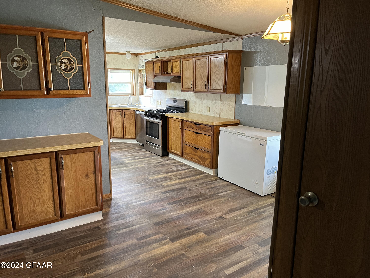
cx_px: 185
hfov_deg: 67.3
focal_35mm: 26
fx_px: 278
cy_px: 139
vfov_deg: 53.1
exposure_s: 1/60
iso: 320
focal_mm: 5.1
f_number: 1.6
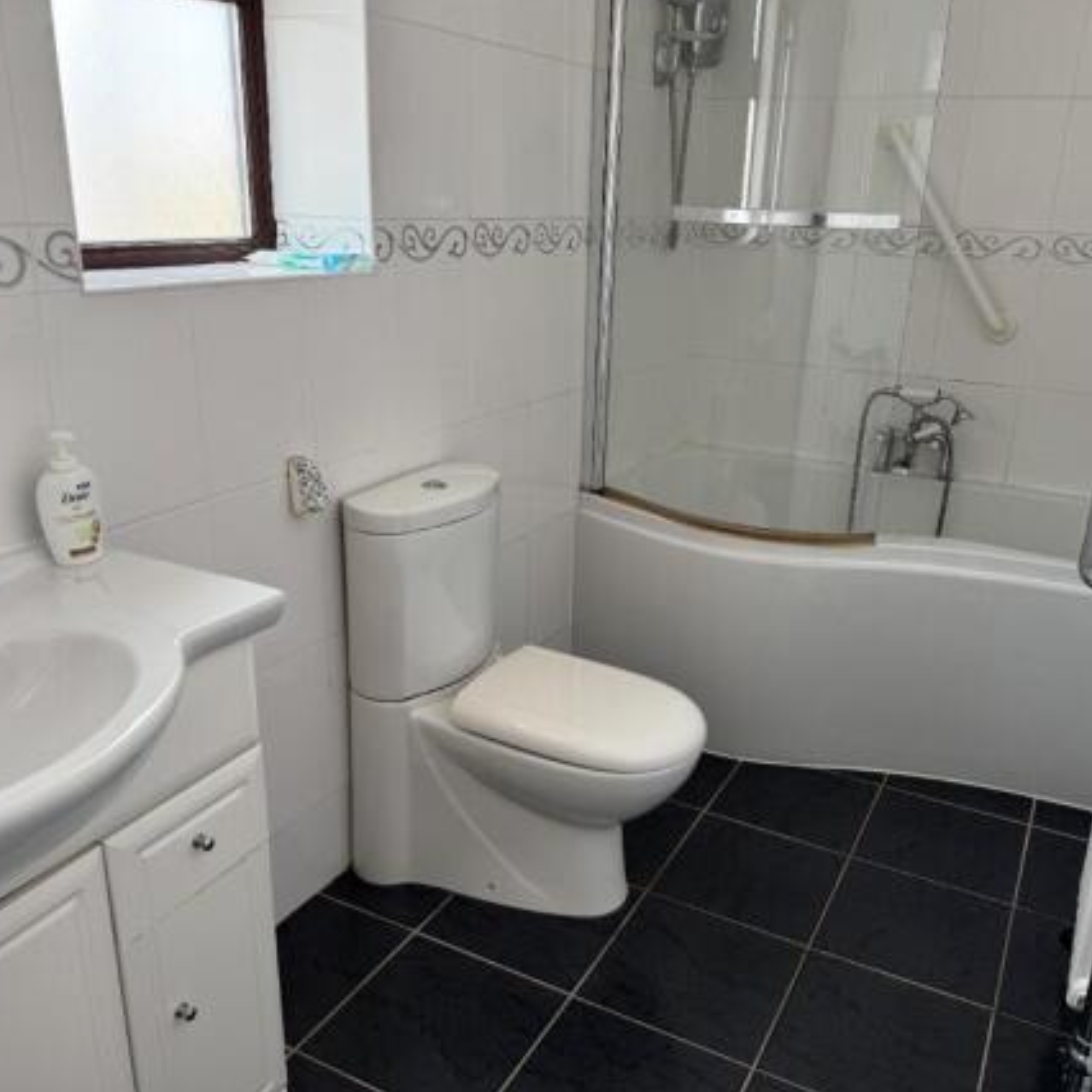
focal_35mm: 29
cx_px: 593
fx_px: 1035
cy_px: 550
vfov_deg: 55.6
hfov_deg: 55.5
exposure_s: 1/100
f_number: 1.78
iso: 80
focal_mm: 6.76
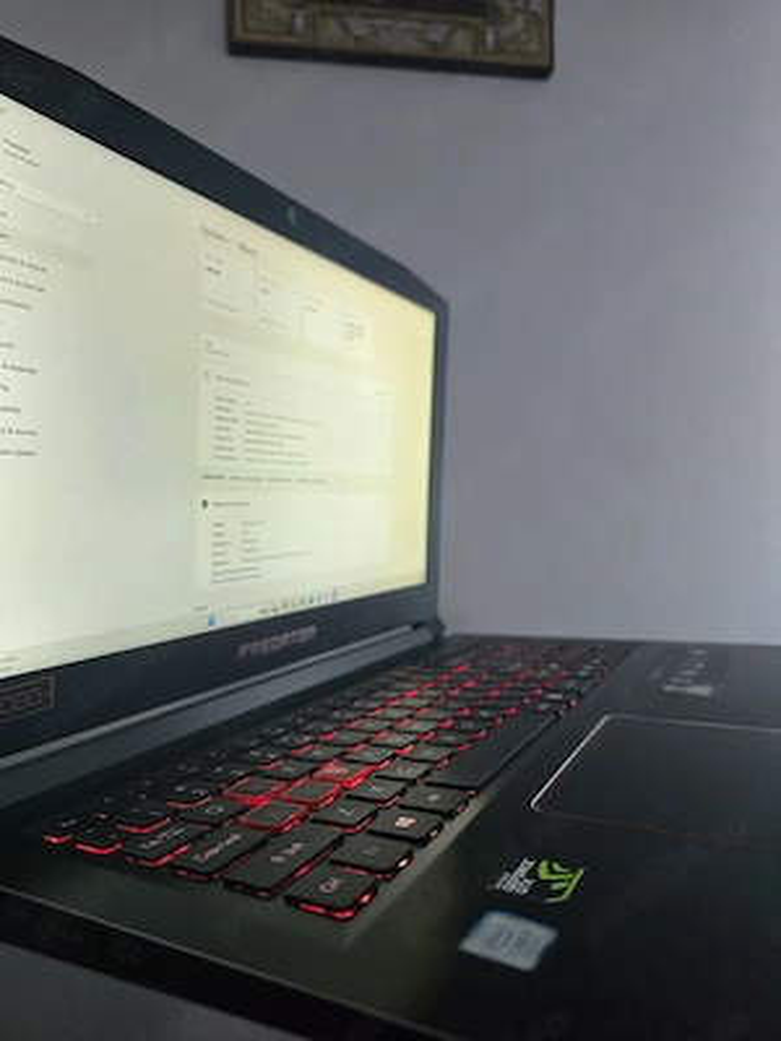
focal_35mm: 23
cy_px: 520
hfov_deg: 58.9
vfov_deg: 73.9
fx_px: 692
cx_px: 390
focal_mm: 6.3
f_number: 1.7
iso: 1250
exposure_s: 1/100
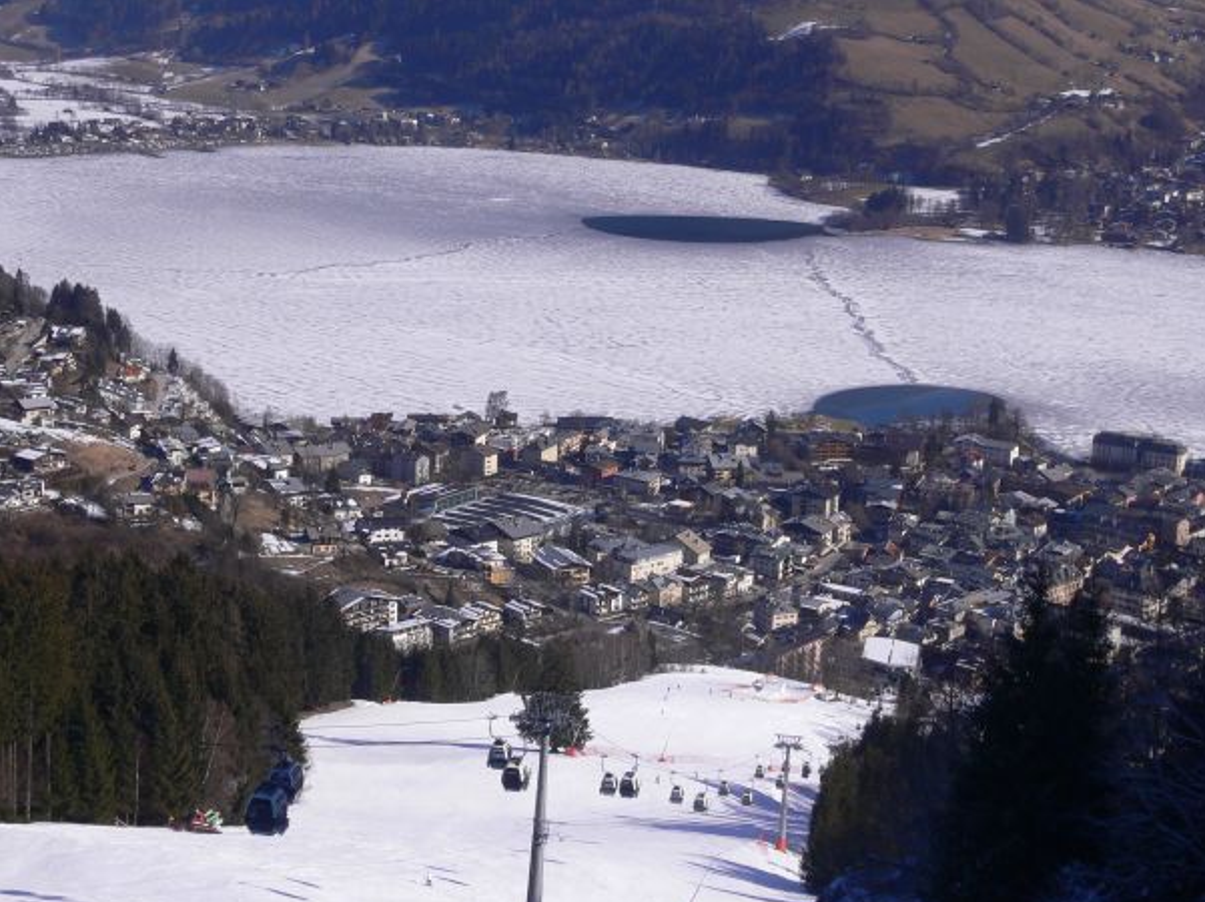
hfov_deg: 29.8
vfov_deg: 22.6
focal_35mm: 65
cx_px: 575
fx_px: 2261
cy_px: 479
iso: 80
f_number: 7.5
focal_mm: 10.1
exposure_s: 1/320
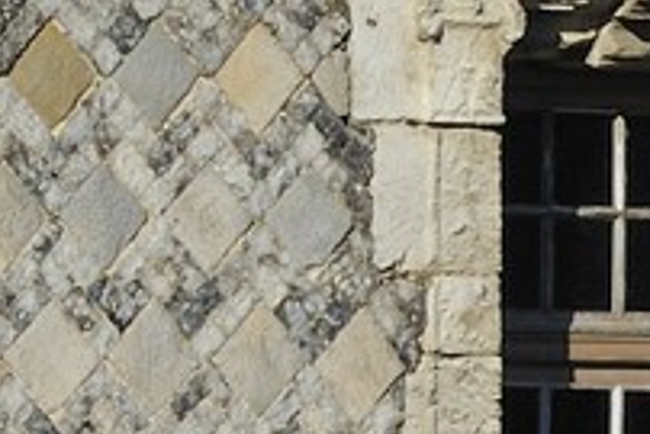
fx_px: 17851
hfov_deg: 2.1
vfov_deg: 1.4
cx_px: 2137
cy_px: 116
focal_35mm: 988
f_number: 13
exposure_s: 1/250
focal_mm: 125
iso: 200
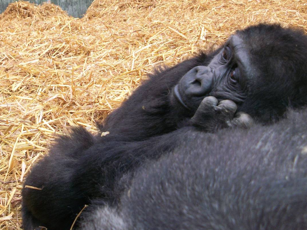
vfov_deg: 27.8
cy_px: 66
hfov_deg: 36.6
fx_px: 461
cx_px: 115
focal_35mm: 52
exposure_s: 1/60
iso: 80
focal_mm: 6.3
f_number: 3.1
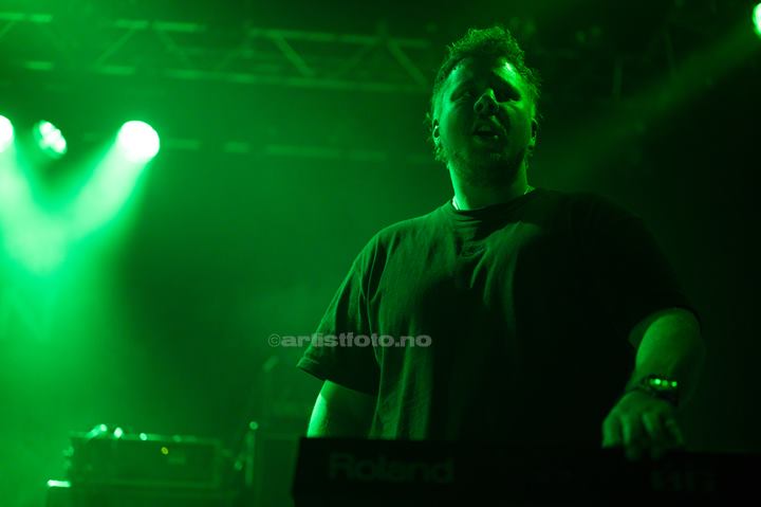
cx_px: 380
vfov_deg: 27.0
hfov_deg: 39.6
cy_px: 254
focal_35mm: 50
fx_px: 1056
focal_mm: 50
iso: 1600
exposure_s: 1/640
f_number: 1.8
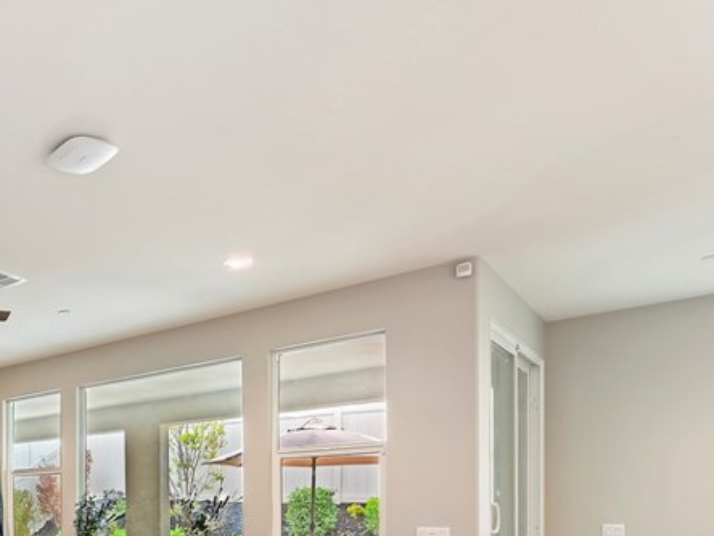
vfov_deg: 40.2
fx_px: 639
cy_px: 529
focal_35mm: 31
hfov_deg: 44.0
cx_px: -80
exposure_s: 1/3
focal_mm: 14
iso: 500
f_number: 10
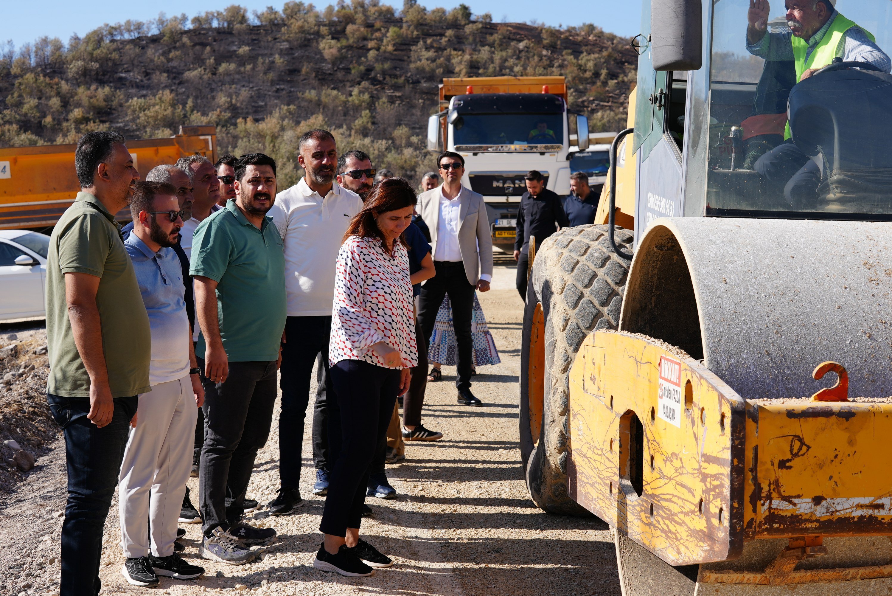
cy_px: 298
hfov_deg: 28.8
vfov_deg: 19.5
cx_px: 446
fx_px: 1735
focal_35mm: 70
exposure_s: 1/160
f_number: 9
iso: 80
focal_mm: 70
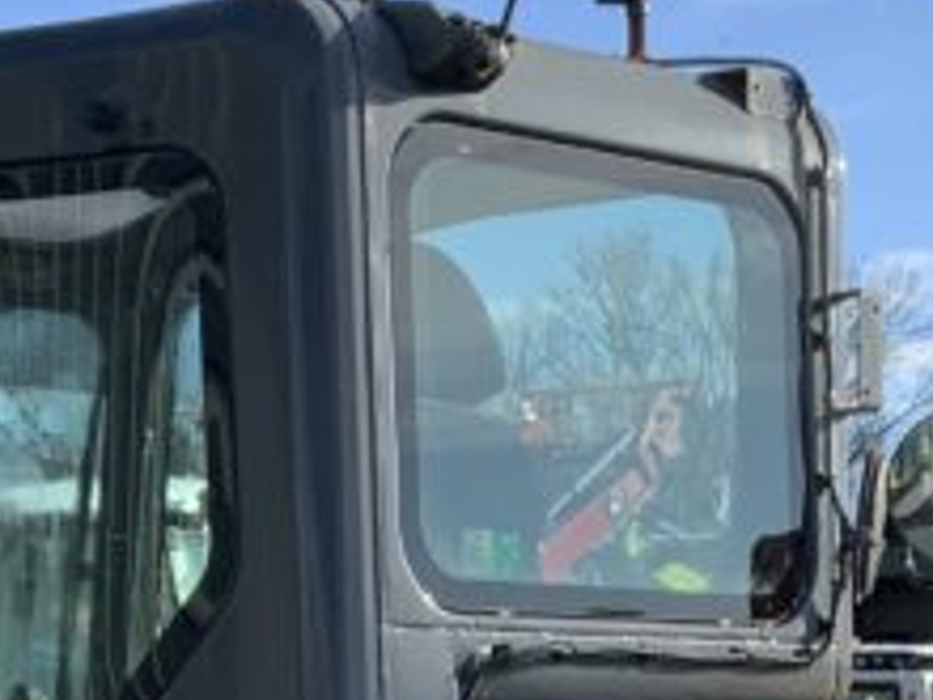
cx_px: 543
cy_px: 1035
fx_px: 3639
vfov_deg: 10.6
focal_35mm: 135
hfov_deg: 14.6
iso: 16
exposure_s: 1/1055
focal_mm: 3
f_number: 1.8
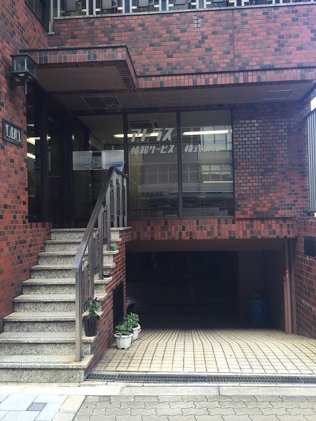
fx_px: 353
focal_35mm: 29
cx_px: 158
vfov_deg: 61.7
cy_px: 210
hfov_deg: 48.2
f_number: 2.2
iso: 40
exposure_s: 1/120
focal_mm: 4.15
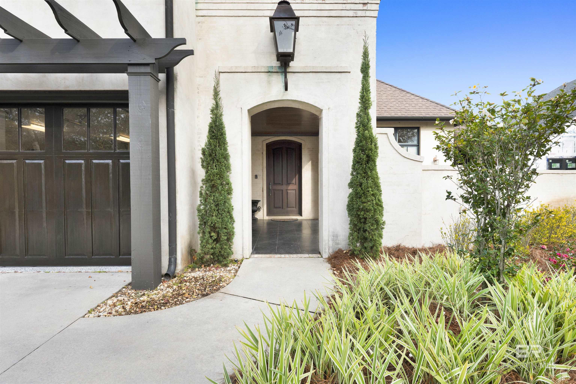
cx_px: 288
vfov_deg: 64.6
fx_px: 304
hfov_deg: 86.9
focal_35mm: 19
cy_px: 192
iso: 500
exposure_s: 1/125
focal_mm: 19
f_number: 11
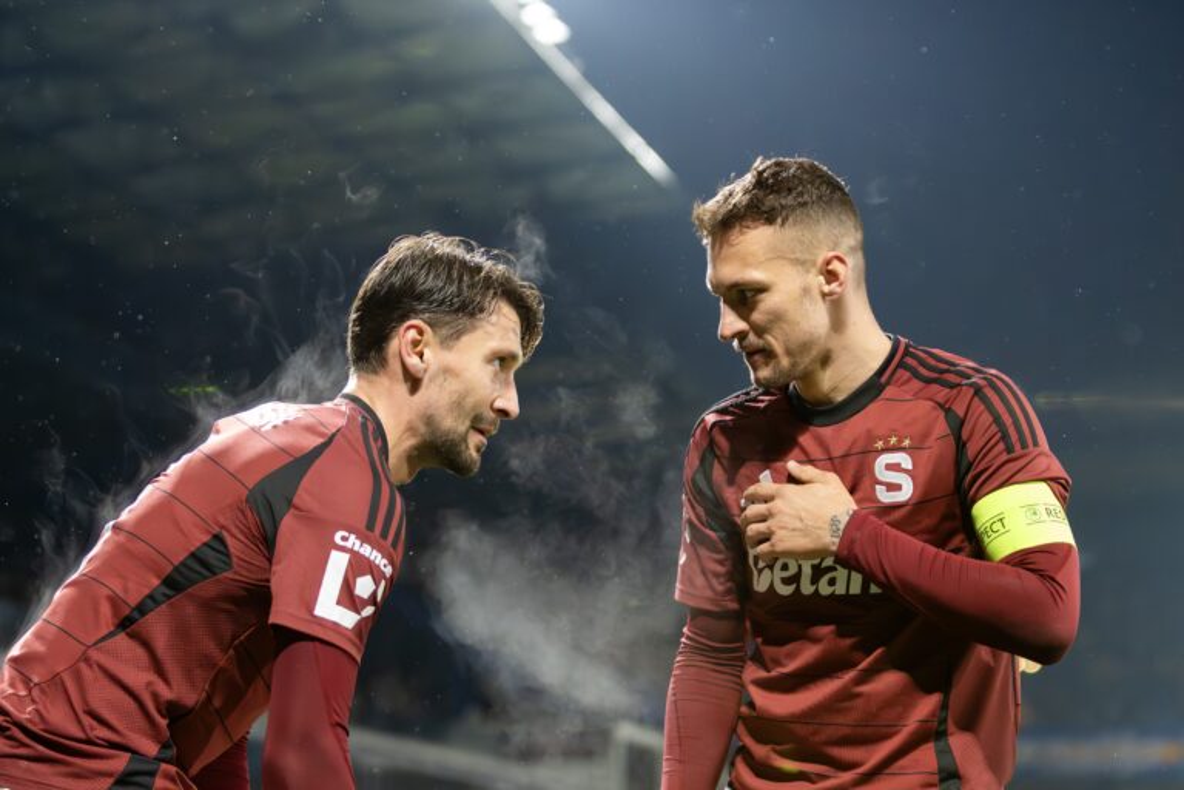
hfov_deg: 19.5
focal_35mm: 105
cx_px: 592
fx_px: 3453
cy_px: 395
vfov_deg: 13.0
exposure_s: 1/2000
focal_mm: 70
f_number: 2.8
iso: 9000
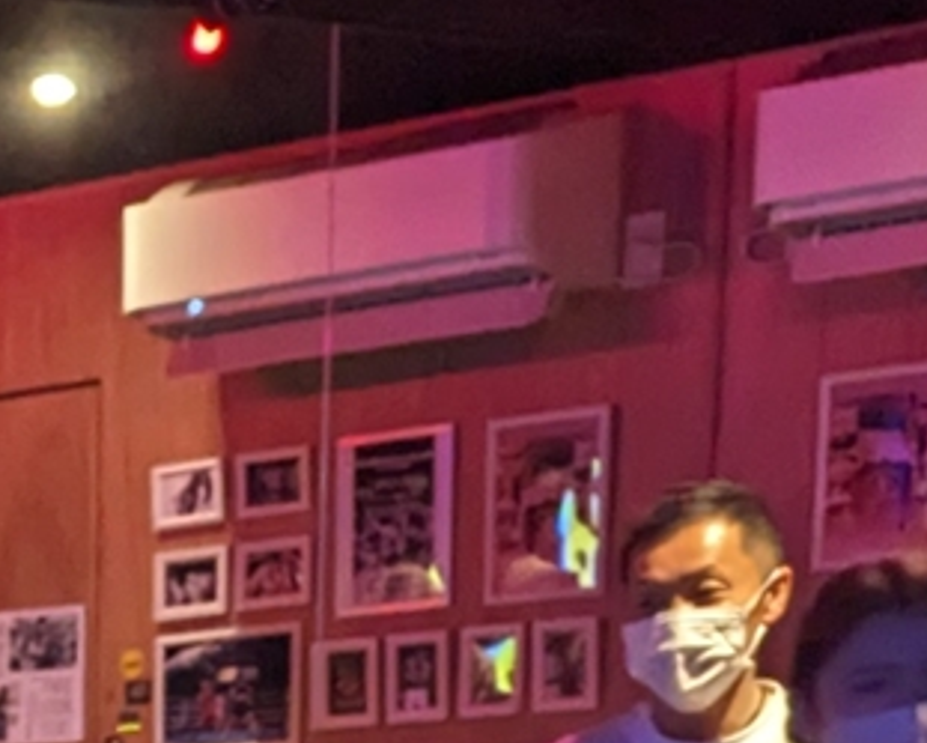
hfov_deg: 11.5
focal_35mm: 145
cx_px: -1127
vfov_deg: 9.2
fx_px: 3979
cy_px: 1978
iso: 960
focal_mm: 6.81
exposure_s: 1/100
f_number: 1.85
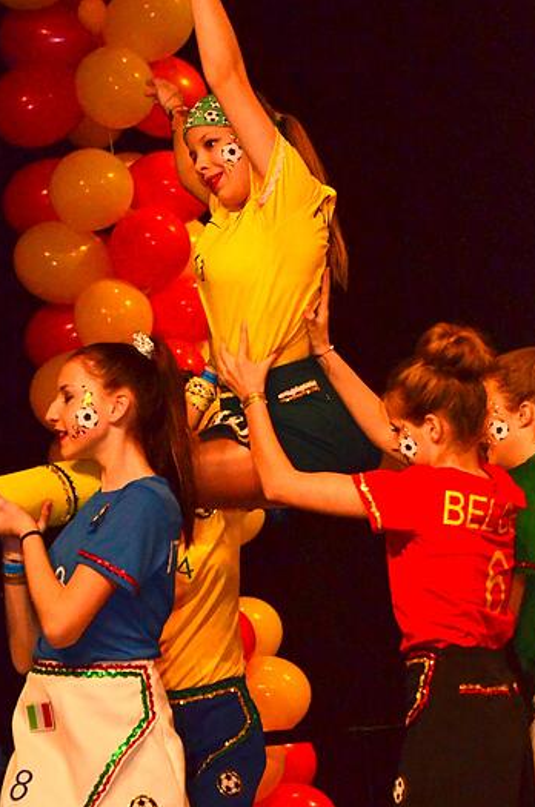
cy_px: 478
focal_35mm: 144
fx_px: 3223
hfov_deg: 9.5
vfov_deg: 14.3
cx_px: 261
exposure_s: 1/800
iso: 3200
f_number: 5.6
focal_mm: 70
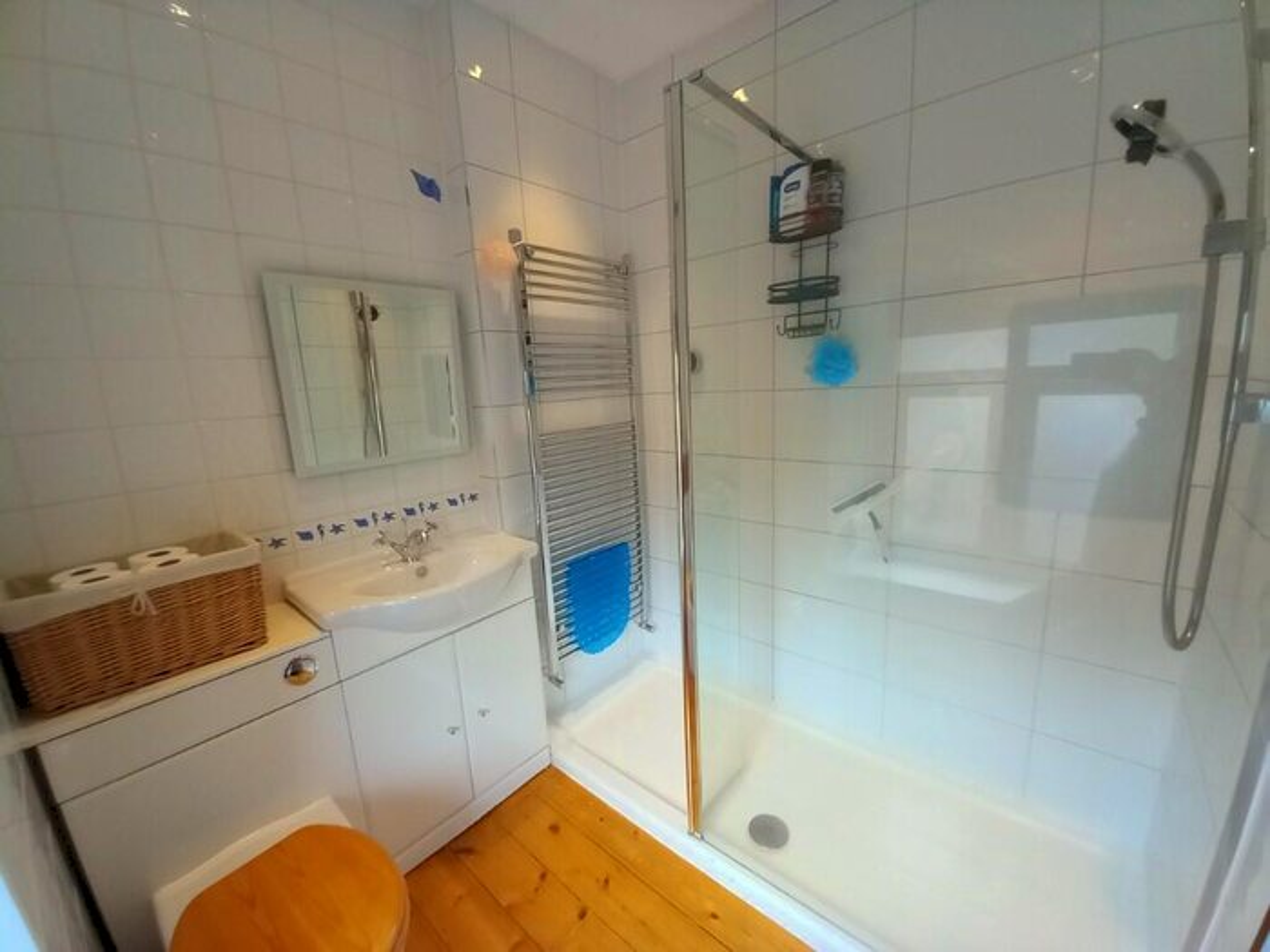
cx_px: 635
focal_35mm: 13
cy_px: 476
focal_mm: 1.13
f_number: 2.2
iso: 200
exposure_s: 1/50
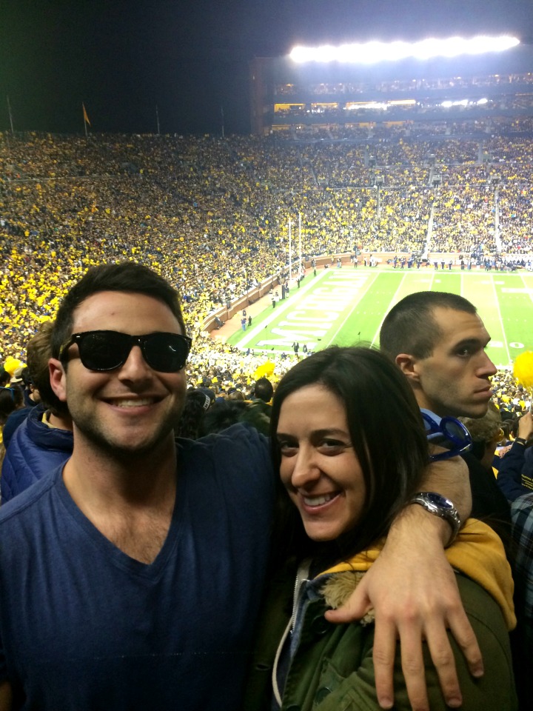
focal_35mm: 30
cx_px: 266
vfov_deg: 60.0
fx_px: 616
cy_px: 356
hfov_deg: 46.8
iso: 160
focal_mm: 4.12
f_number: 2.2
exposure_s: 1/30
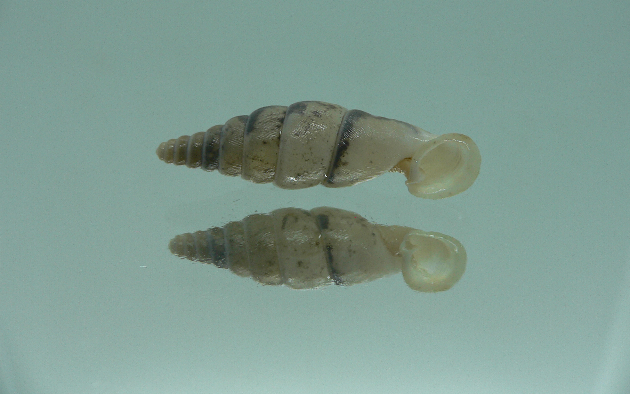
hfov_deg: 51.5
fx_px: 652
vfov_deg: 33.5
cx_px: 319
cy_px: 170
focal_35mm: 38
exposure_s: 1/80
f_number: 2.8
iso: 80
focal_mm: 4.6
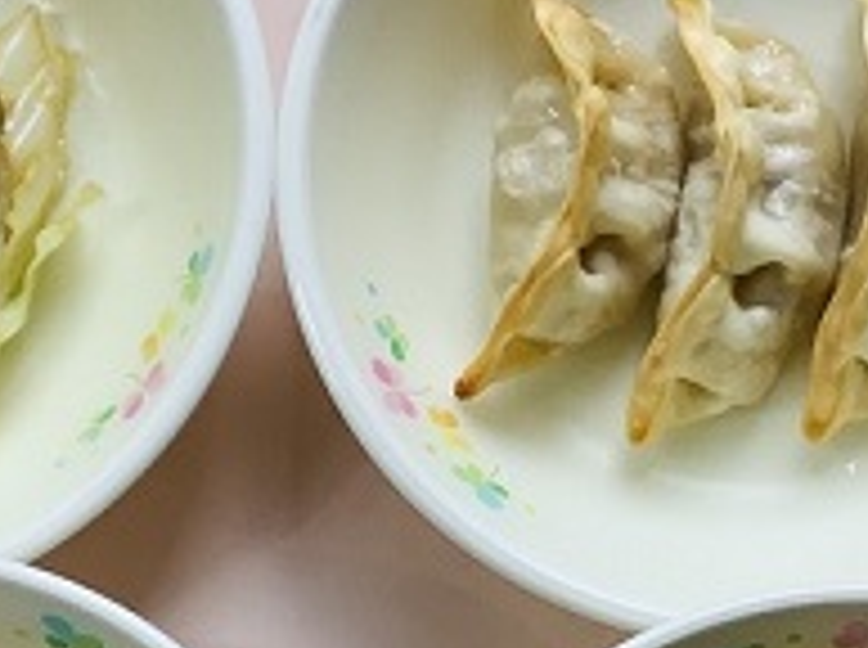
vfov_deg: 14.1
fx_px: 2578
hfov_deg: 19.1
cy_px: 612
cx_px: 463
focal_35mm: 103
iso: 25
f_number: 2.4
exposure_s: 1/100
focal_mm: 3.3
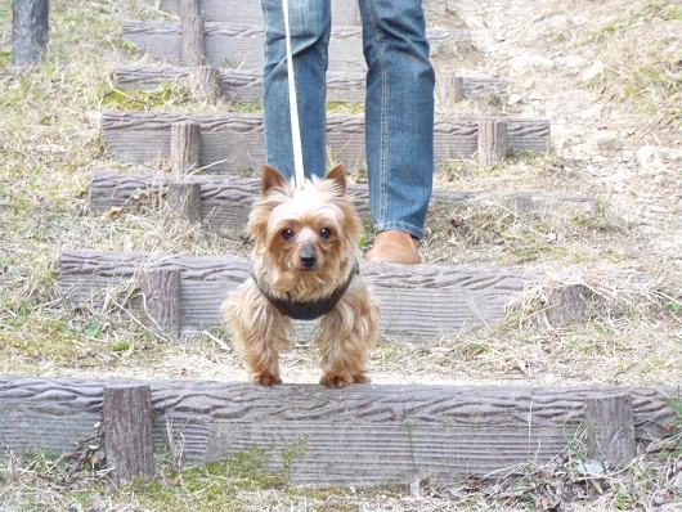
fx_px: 2543
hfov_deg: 15.3
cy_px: 256
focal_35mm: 129
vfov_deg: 11.5
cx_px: 341
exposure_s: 1/125
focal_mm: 23
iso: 800
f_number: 3.6
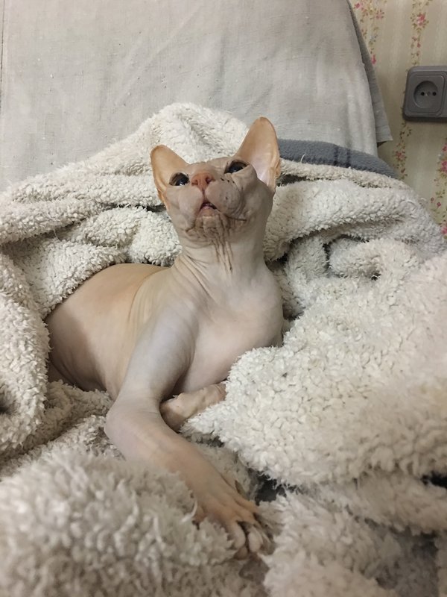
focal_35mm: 29
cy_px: 298
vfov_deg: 61.7
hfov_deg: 48.2
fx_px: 499
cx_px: 224
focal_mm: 4.15
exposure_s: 1/4
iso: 100
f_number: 2.2
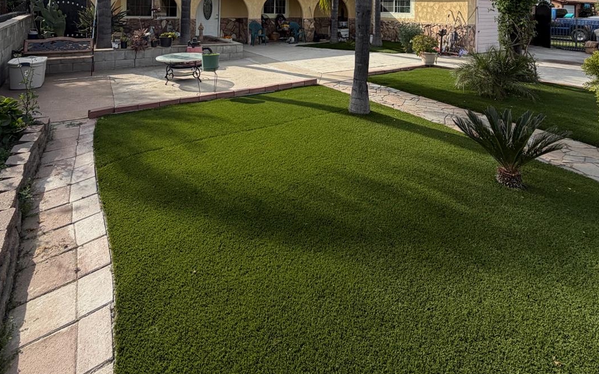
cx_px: 303
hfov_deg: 82.3
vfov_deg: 48.4
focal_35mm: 21
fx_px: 343
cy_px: 10
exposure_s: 1/770
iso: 25
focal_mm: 2.22
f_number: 2.2
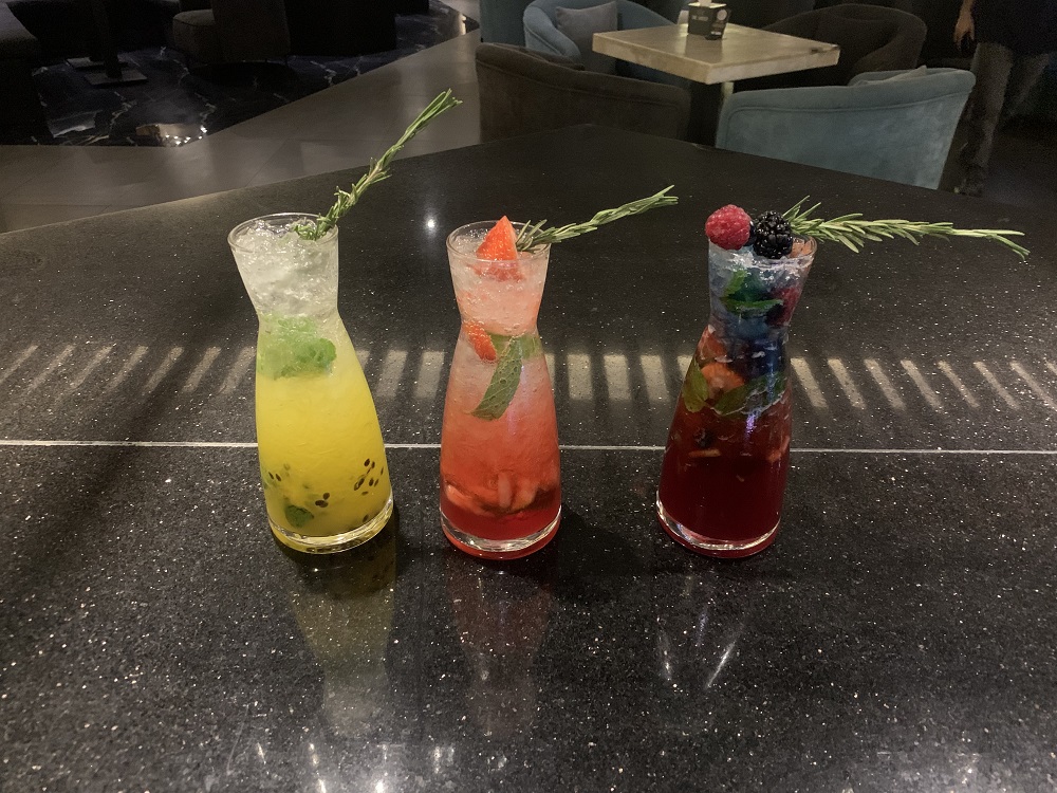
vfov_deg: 53.1
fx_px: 794
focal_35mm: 26
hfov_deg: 67.3
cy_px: 396
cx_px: 528
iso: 800
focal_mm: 4.25
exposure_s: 1/25
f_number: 1.8
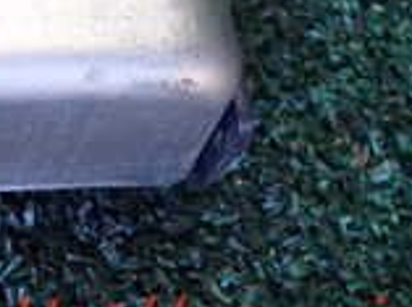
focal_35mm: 115
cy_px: -234
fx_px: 1366
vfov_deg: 11.9
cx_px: -210
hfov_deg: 15.7
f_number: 2.3
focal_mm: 5.4
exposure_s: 1/30
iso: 500
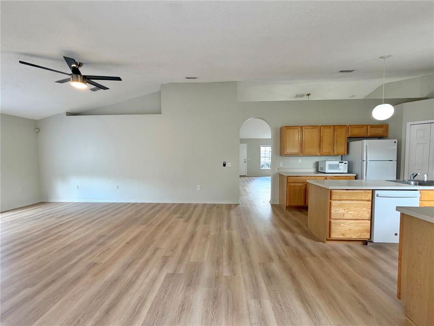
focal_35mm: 14
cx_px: 217
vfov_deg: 85.7
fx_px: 176
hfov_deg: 102.1
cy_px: 163
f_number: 2.2
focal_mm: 2.22
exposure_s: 1/120
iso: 200
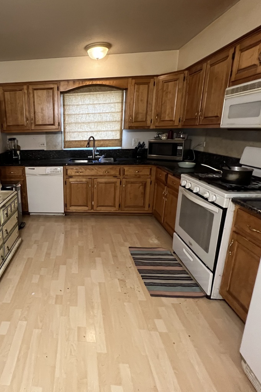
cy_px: 187
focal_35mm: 19
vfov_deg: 86.9
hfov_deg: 59.9
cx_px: 55
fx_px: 207
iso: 500
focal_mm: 1.57
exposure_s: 1/60
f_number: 1.8
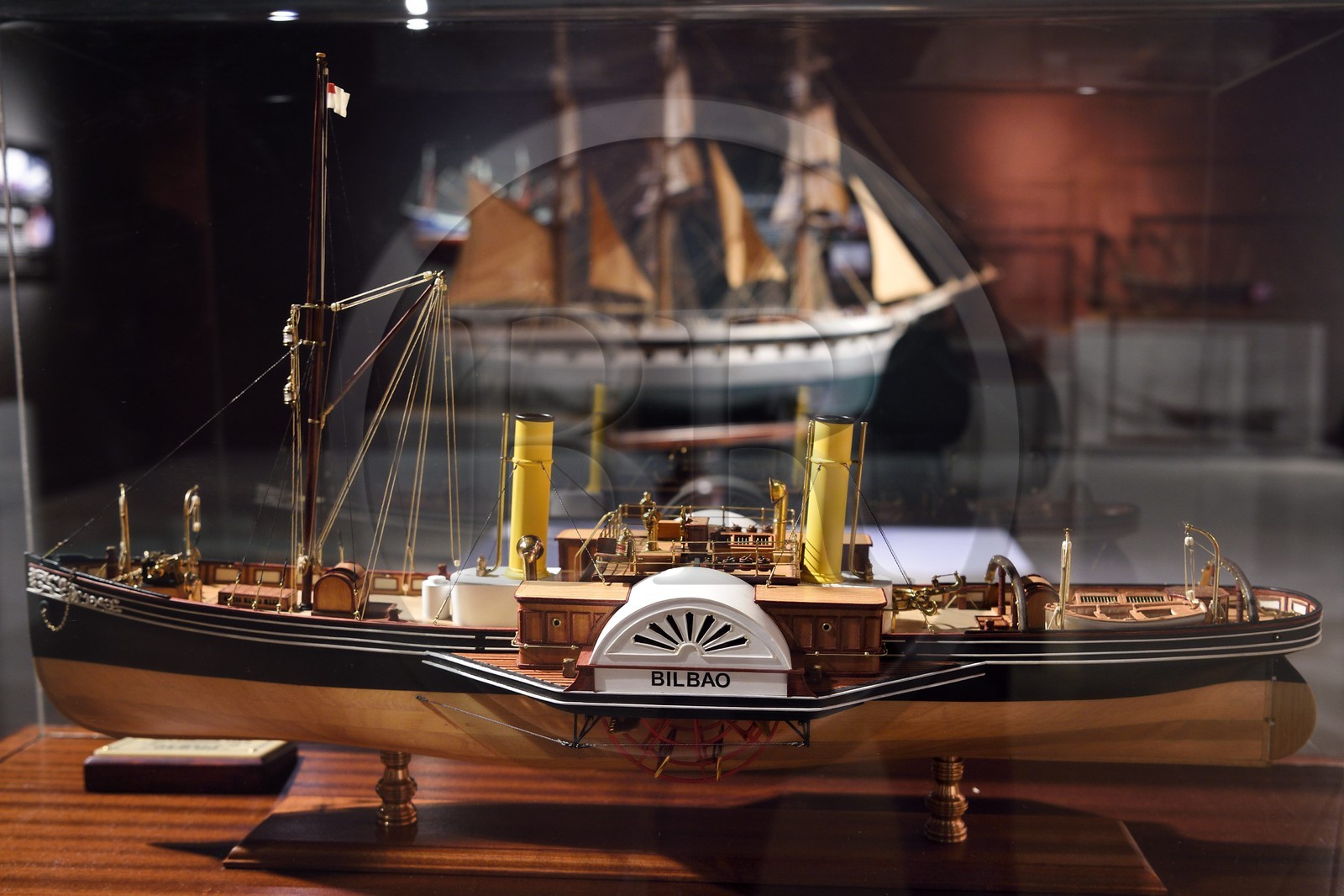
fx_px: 1344
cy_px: 448
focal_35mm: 36
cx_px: 672
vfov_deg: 36.9
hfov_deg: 53.1
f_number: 4.5
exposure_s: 1/13
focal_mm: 36
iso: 800
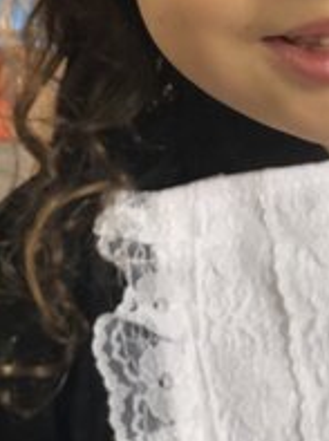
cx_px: 401
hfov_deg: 11.4
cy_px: 29
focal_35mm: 127
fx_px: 1615
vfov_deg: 15.3
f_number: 2.4
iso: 160
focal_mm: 6
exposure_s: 1/15
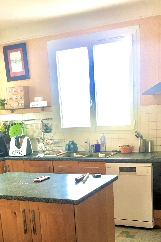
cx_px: 72
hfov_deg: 27.5
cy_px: 191
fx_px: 329
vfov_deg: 38.9
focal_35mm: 49
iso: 40
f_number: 2.2
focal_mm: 4.15
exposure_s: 1/33
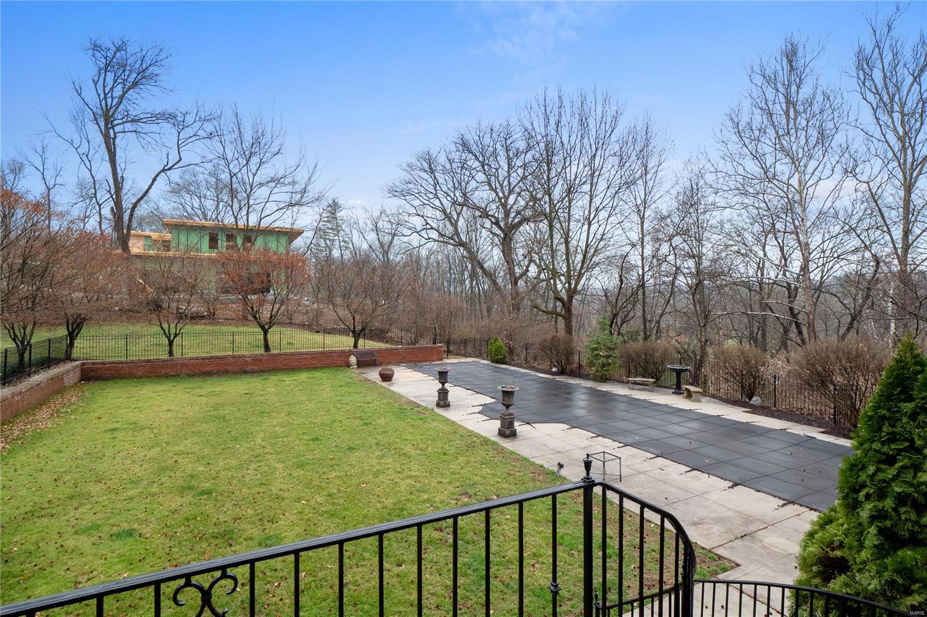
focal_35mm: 18
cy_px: 308
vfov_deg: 67.4
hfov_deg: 90.0
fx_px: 463
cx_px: 464
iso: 400
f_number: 8
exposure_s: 1/40
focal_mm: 9
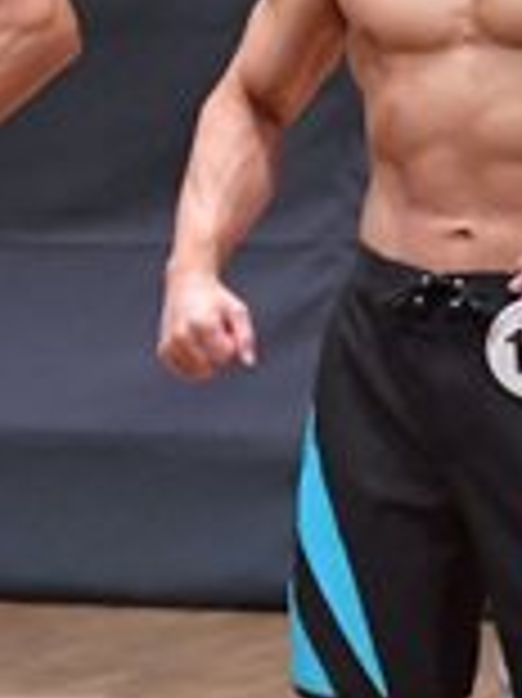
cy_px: 423
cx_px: -421
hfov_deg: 1.4
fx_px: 21785
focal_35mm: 1082
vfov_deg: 1.8
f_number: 5.6
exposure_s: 1/400
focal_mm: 150
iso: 8000
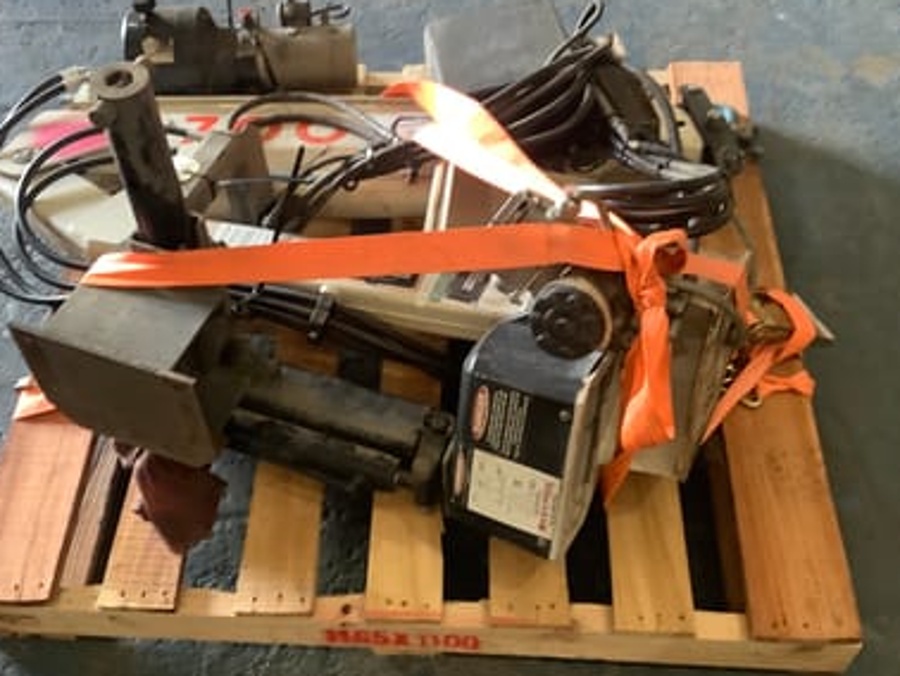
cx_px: 388
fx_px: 1067
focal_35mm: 41
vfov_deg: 35.1
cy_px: 301
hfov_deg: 45.6
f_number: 2.4
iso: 400
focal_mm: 3.3
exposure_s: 1/50
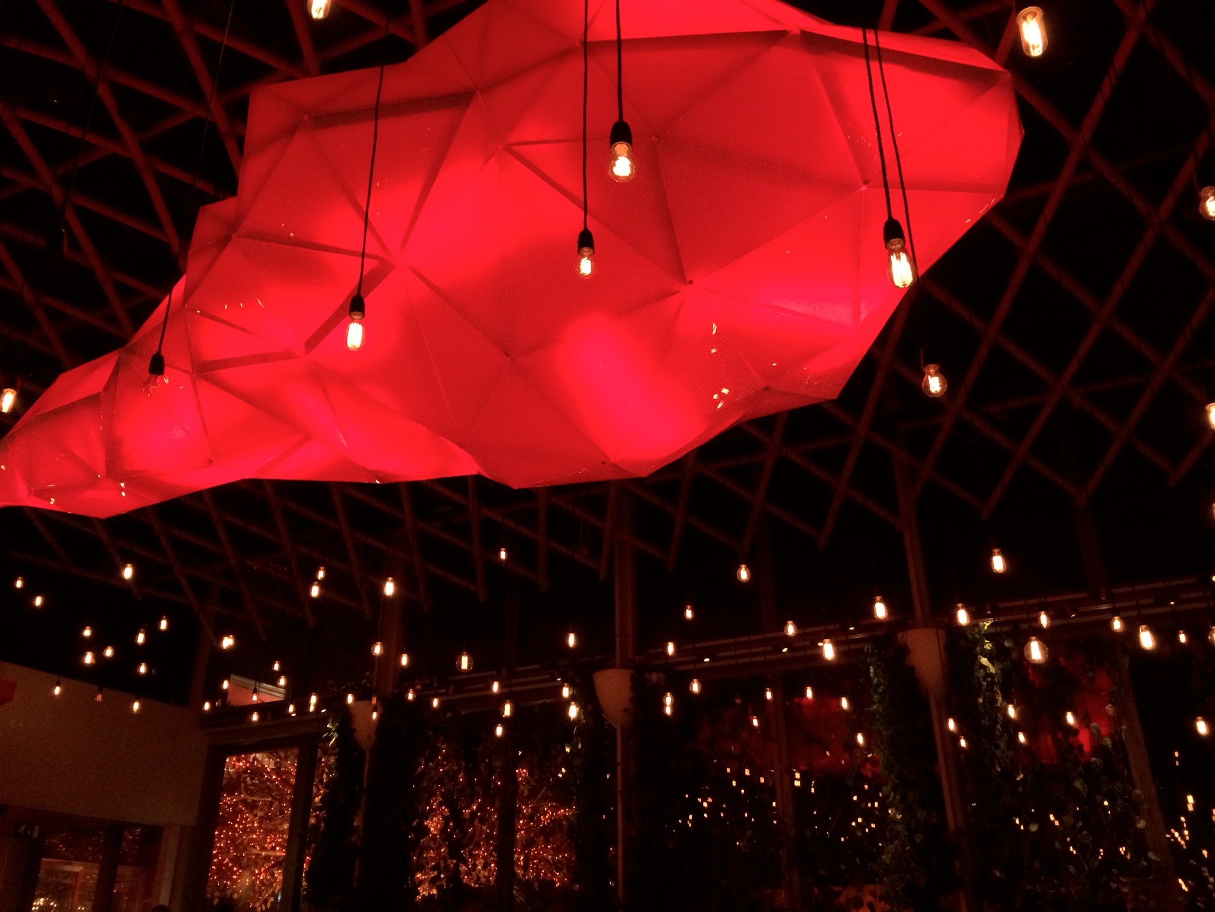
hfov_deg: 60.0
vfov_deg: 46.8
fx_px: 1053
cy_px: 456
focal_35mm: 30
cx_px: 608
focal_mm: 4.12
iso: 320
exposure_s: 1/30
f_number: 2.2
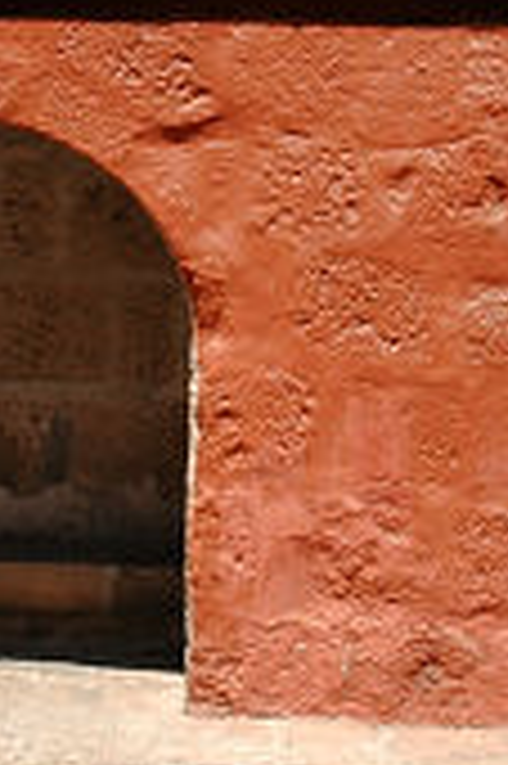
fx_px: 3267
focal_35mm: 154
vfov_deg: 13.2
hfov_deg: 8.9
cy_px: 104
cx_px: 308
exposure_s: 1/320
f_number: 9
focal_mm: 25
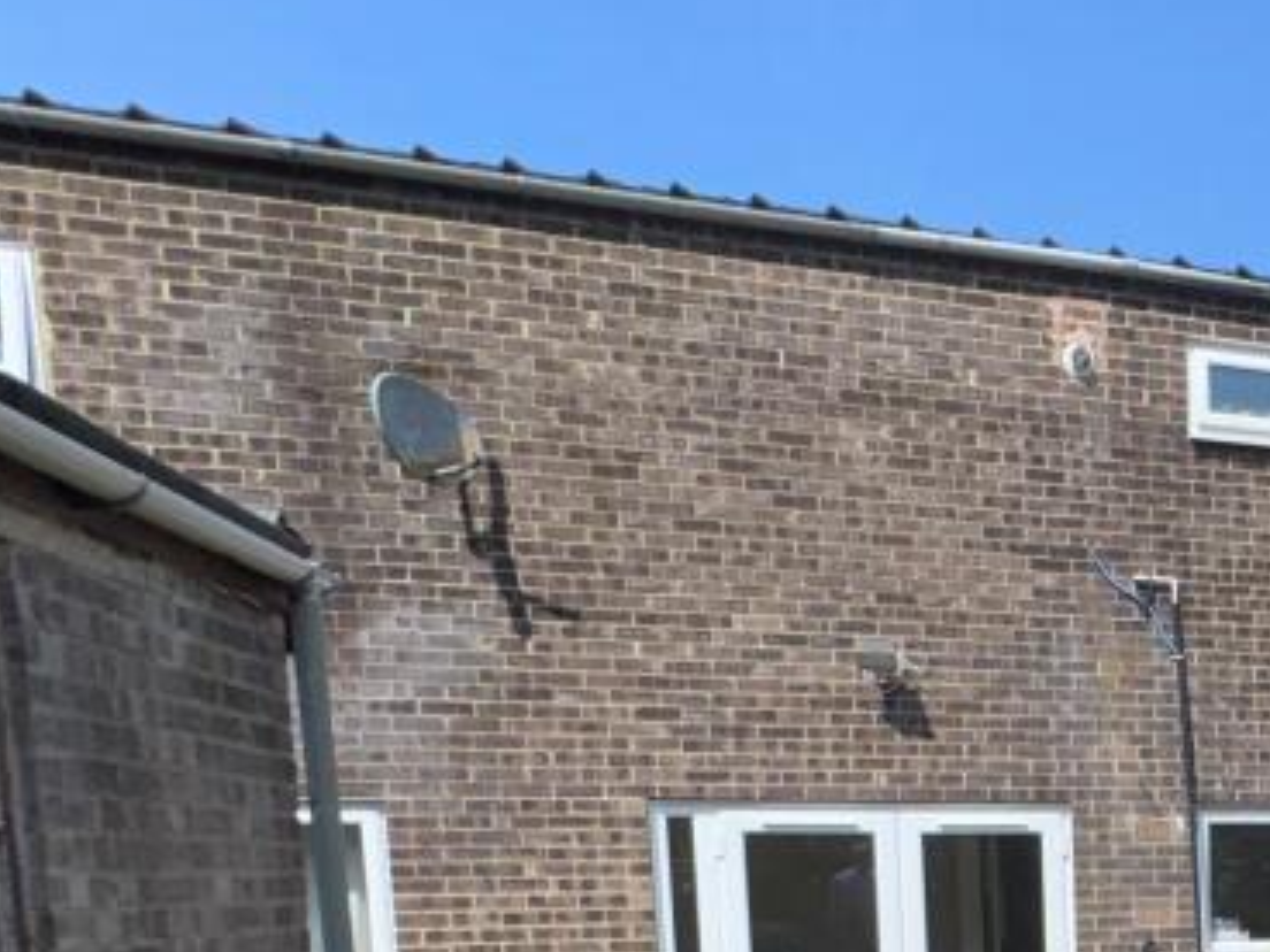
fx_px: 1431
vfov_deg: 32.8
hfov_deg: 38.9
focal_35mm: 39
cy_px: 1021
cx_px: 1415
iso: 32
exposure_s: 1/2146
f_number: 2.2
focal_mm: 2.22
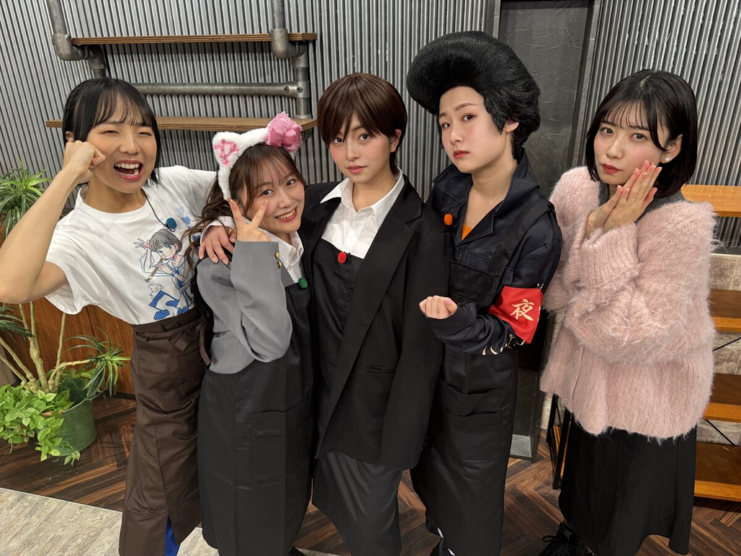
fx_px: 514
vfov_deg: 56.8
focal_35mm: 24
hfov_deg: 71.6
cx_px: 370
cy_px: 278
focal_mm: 6.86
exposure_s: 1/121
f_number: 1.78
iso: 125
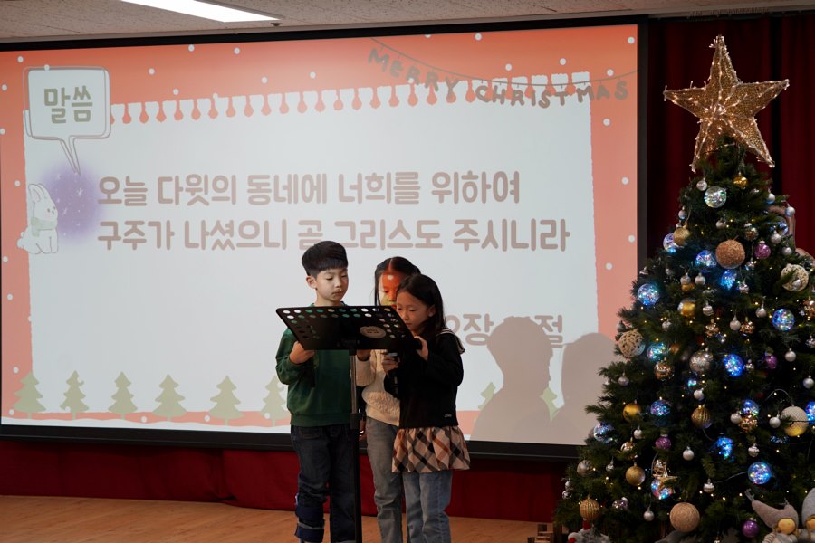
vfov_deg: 15.9
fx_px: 1947
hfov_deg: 23.6
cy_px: 272
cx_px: 408
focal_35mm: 86
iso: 400
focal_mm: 86
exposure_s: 1/160
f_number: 4
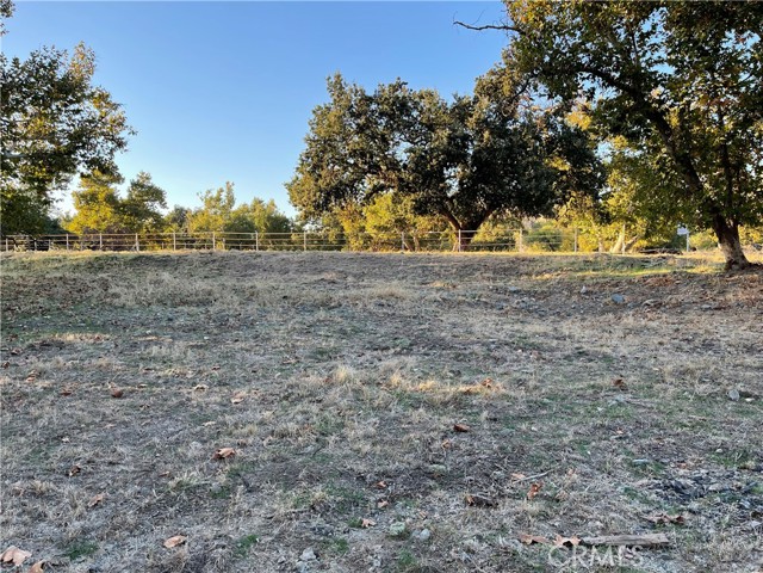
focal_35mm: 25
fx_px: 551
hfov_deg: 69.4
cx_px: 382
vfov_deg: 54.9
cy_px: 286
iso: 32
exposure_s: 1/289
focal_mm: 5.1
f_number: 1.6
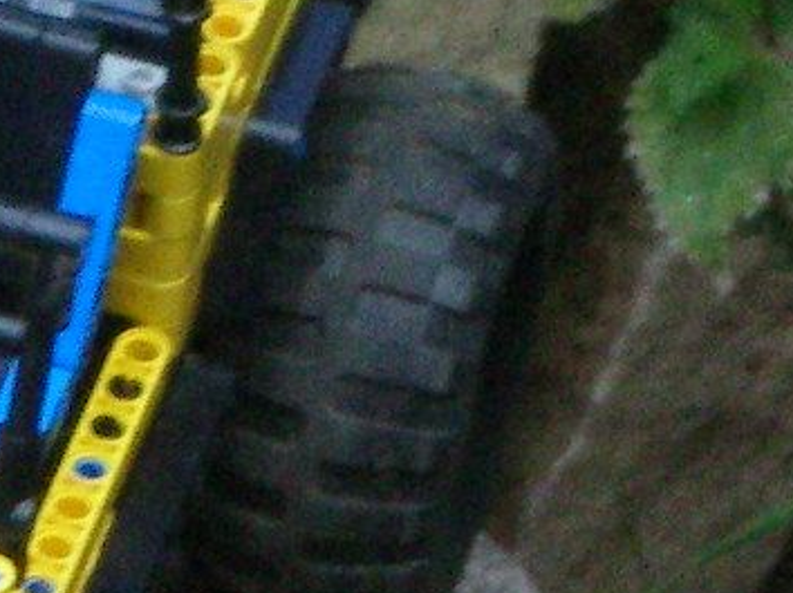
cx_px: -338
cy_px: 803
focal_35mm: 660
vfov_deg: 2.2
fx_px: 15109
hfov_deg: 3.0
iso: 160
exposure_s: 1/250
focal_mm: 18.9
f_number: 5.9
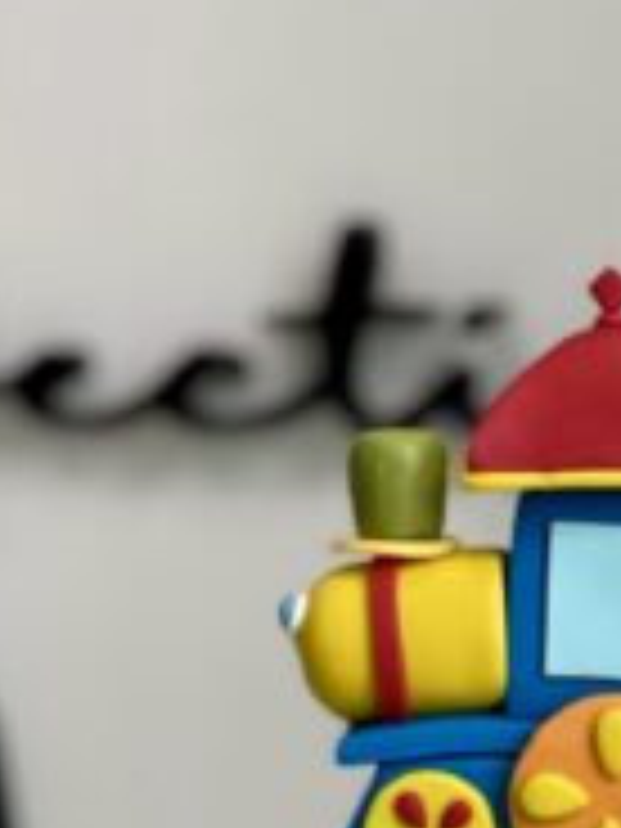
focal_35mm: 185
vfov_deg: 10.5
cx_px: 670
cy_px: 1069
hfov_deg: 8.0
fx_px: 4425
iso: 32
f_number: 2.2
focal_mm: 7.5
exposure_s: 1/100
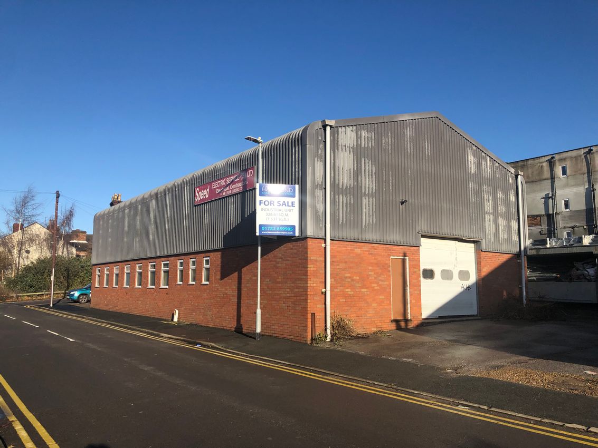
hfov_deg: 63.4
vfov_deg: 49.8
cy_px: 224
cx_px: 299
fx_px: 484
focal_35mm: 28
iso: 20
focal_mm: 3.99
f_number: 1.8
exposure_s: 1/2558
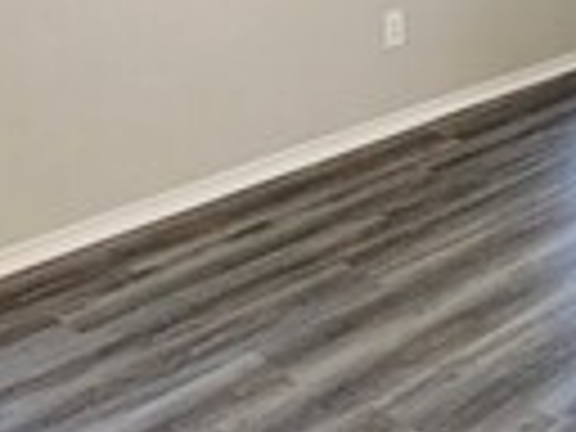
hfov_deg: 26.8
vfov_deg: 18.8
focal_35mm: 70
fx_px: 1165
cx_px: 518
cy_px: -198
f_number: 2.2
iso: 67
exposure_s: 1/100
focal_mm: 1.83
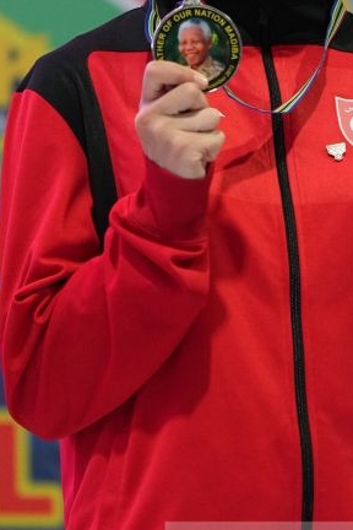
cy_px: 198
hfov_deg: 2.5
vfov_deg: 3.7
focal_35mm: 555
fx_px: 8162
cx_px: 279
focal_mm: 200
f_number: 2.8
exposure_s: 1/250
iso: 2500
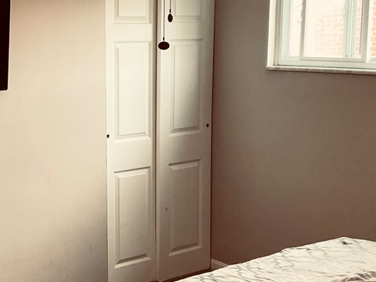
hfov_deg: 30.9
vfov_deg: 24.0
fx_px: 662
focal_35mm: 61
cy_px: 138
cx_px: 76
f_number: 1.8
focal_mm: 3
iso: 125
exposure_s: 1/60
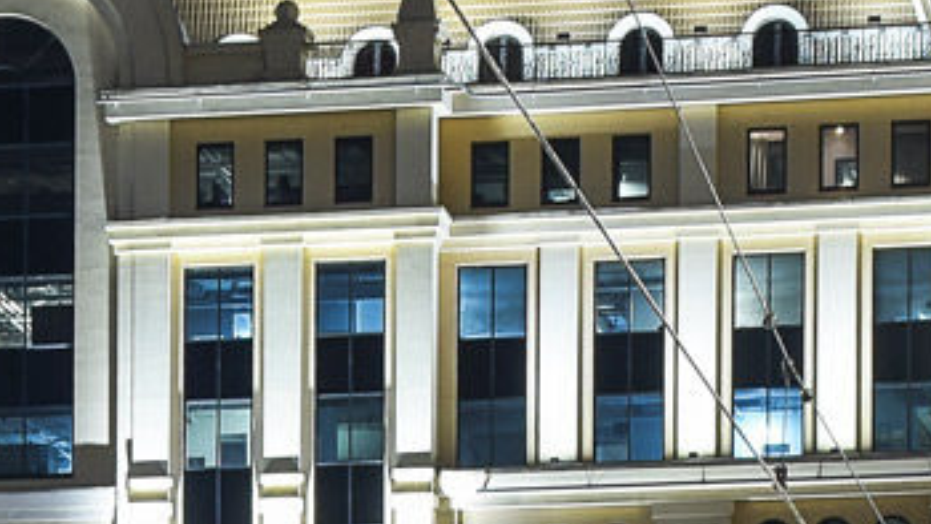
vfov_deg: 4.0
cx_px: -508
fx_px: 7487
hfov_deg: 7.0
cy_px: 1088
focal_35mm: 303
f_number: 7.1
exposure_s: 2.5
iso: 100
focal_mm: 45
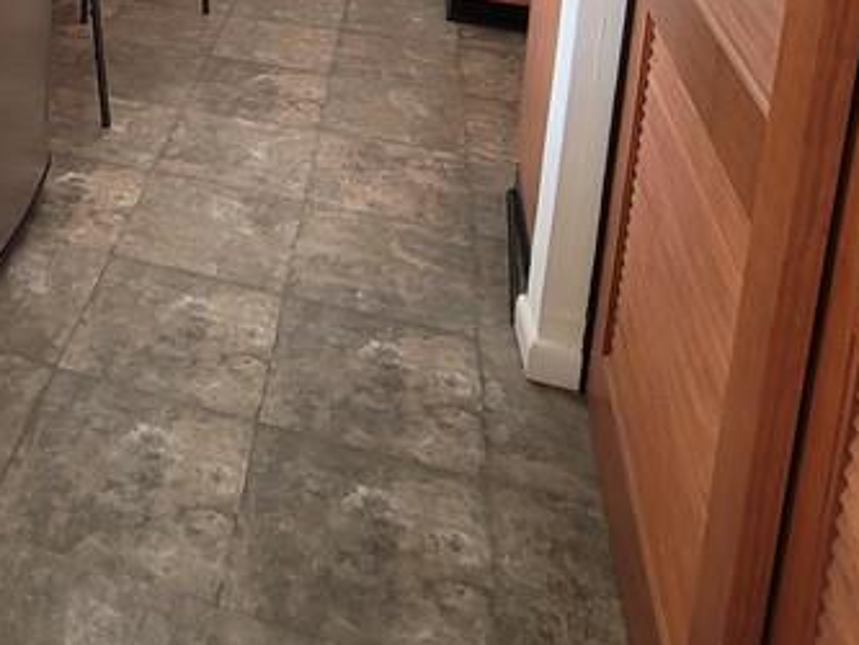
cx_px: 31
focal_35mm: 40
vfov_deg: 28.8
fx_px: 993
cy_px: -209
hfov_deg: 41.6
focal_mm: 2.2
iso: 100
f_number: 2.2
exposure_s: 1/60
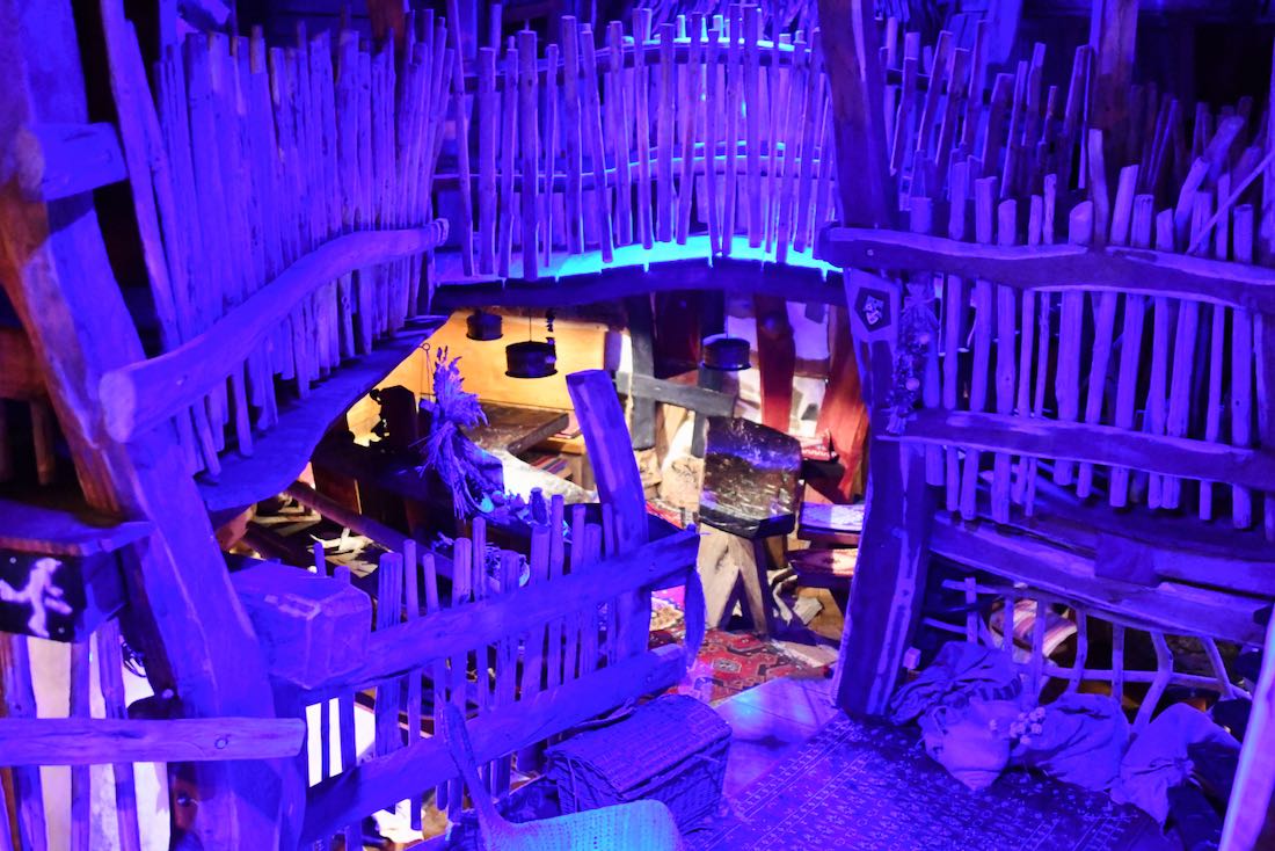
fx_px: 1275
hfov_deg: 53.1
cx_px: 638
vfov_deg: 36.9
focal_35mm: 36
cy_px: 426
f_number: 1.4
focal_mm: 24
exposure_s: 1/25
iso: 12800
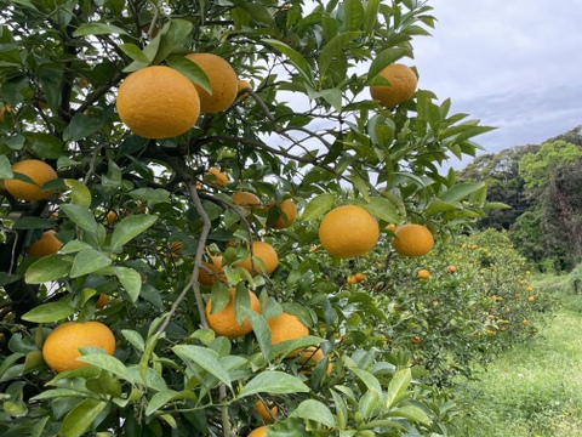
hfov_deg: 67.3
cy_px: 218
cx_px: 291
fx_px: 437
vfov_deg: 53.1
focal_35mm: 26
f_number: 1.6
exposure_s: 1/572
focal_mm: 4.2
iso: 32
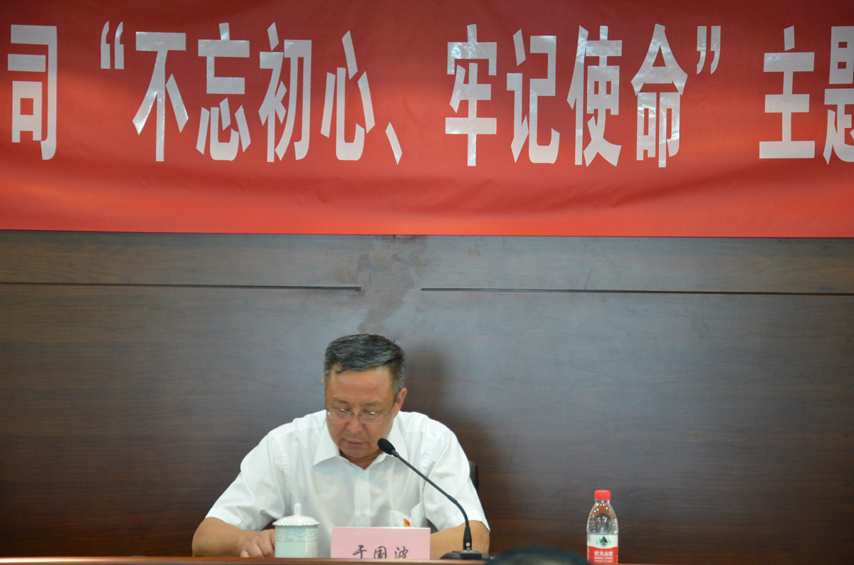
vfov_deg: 13.0
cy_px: 282
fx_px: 2485
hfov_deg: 19.5
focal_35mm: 105
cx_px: 427
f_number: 5.3
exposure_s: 1/20
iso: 1600
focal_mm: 70
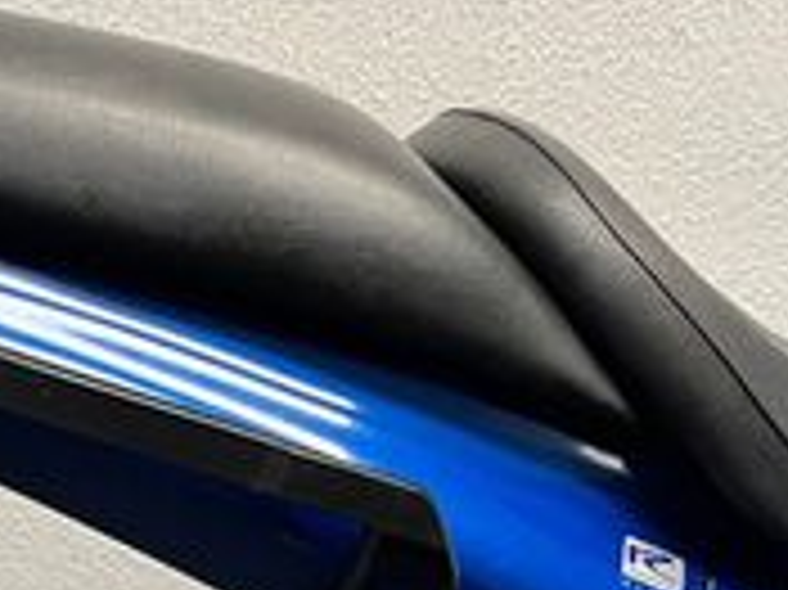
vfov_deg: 14.2
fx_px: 2161
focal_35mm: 95
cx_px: 248
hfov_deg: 20.6
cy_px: 973
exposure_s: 1/50
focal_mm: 5.1
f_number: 1.6
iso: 160
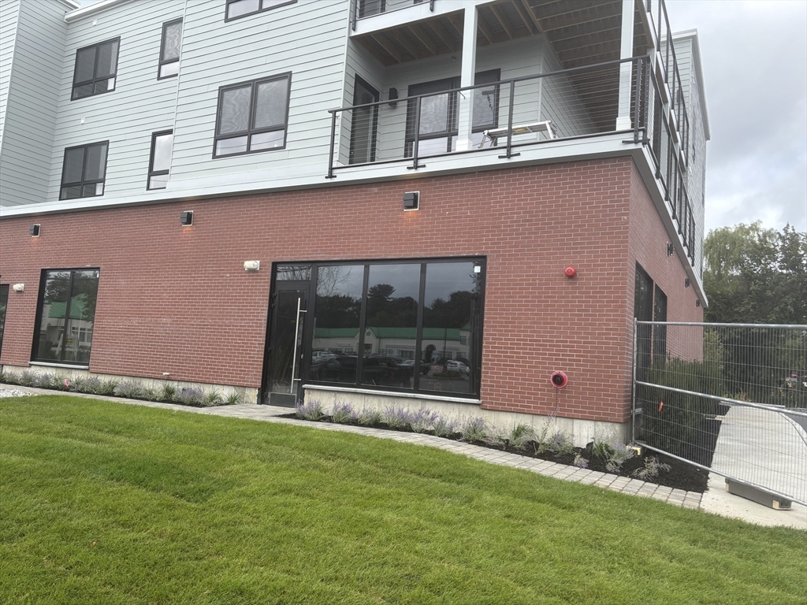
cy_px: 302
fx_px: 606
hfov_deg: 67.3
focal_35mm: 26
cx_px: 404
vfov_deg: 53.1
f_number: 1.6
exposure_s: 1/903
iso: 50
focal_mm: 5.96
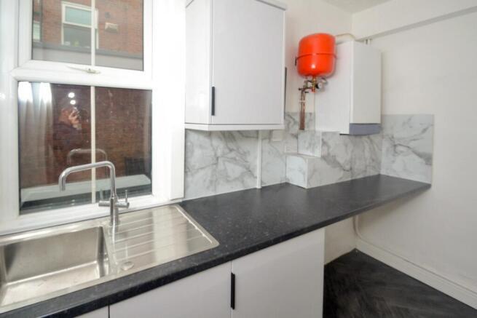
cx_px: 238
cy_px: 159
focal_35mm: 15
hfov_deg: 100.4
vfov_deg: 77.4
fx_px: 199
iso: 400
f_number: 6.3
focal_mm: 10
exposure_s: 1/100
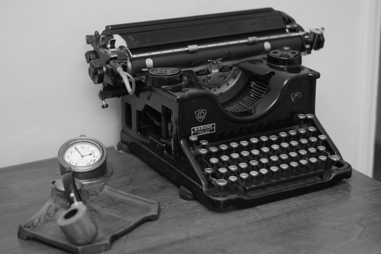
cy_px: 128
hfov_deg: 26.7
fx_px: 804
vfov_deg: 17.9
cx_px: 190
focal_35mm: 76
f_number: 1.8
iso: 1000
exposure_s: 1/60
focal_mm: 50
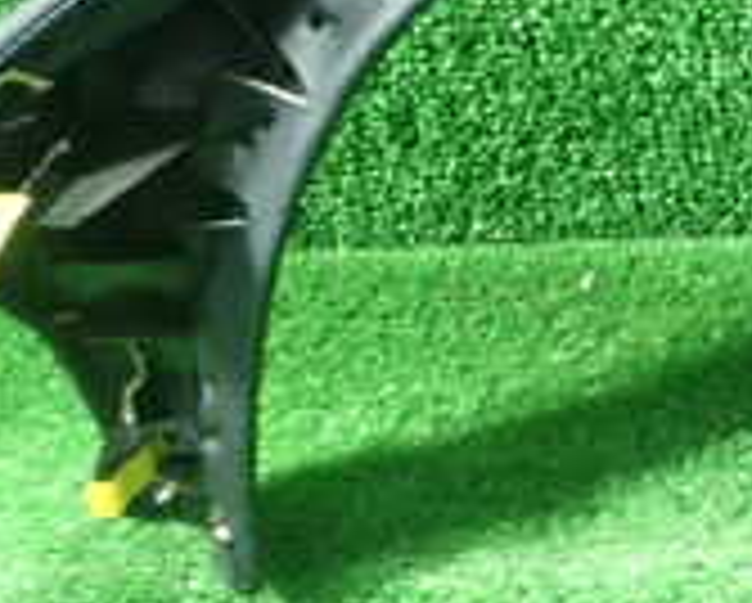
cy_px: 198
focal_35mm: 105
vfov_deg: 14.7
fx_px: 2340
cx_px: 1045
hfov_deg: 16.9
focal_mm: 5.5
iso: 800
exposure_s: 1/50
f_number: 2.3
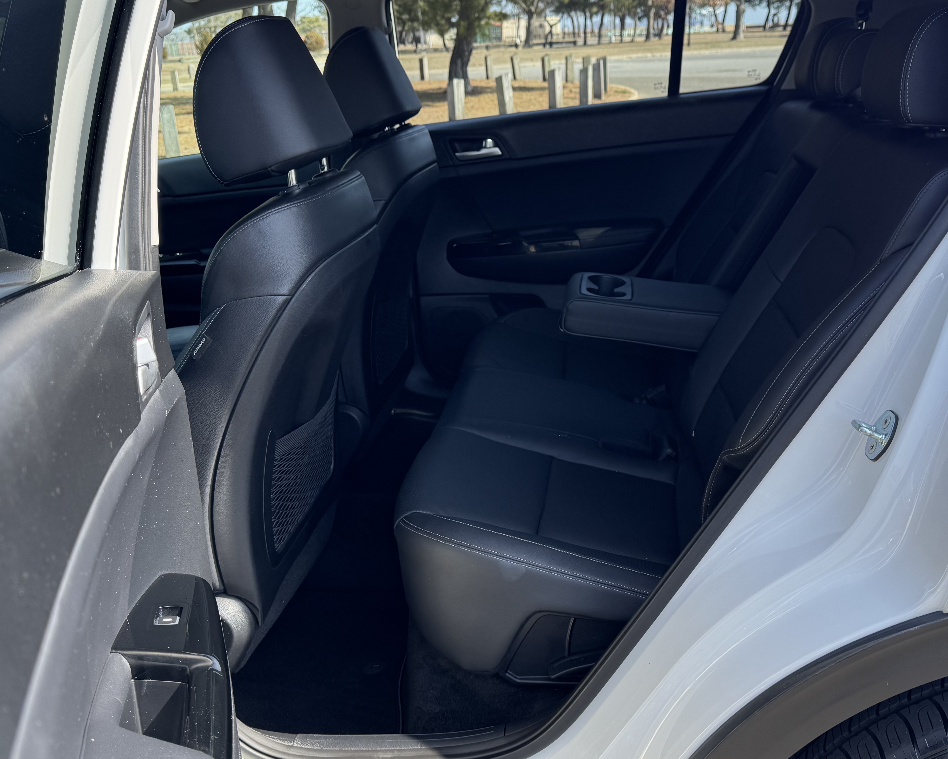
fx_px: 954
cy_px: 381
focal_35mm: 34
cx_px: 533
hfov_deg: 52.7
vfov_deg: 43.4
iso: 80
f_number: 1.78
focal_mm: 6.76
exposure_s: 1/925
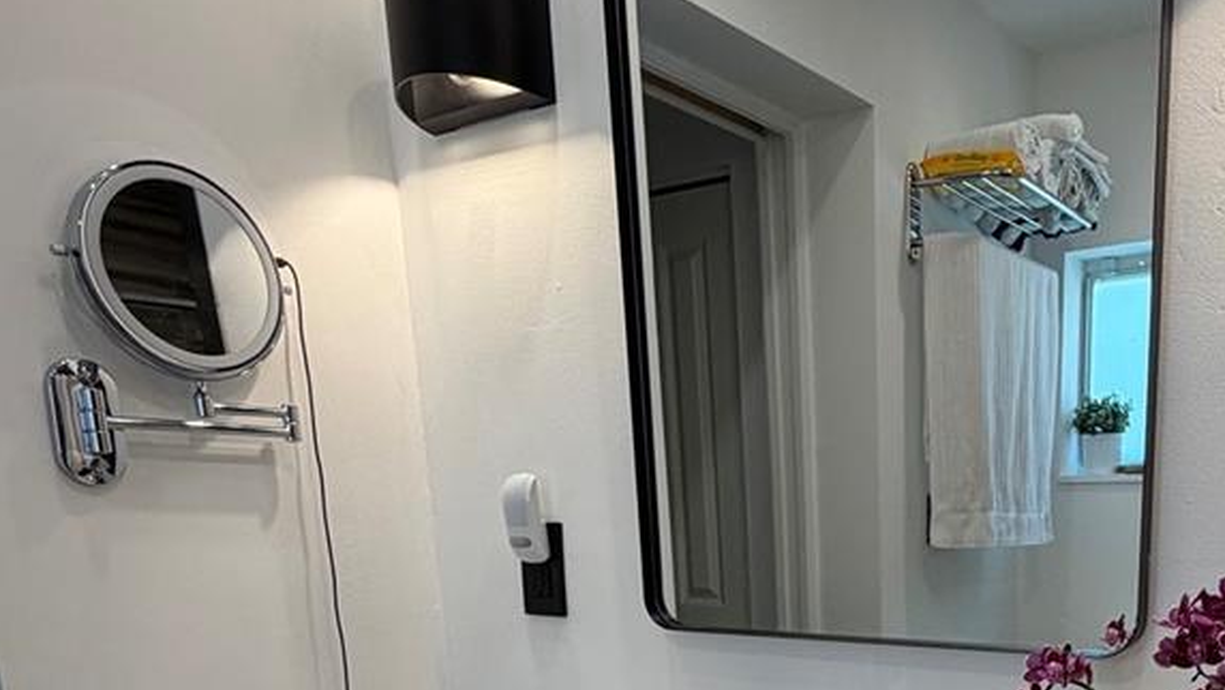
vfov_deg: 33.0
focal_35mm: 32
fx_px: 1040
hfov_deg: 59.0
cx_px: 859
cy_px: 724
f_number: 2.2
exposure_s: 1/120
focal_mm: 2.22
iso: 160
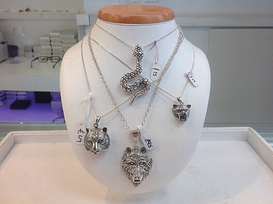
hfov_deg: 52.7
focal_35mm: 35
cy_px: 102
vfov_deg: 40.6
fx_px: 276
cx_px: 136
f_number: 2.4
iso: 50
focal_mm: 4.28
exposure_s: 1/100
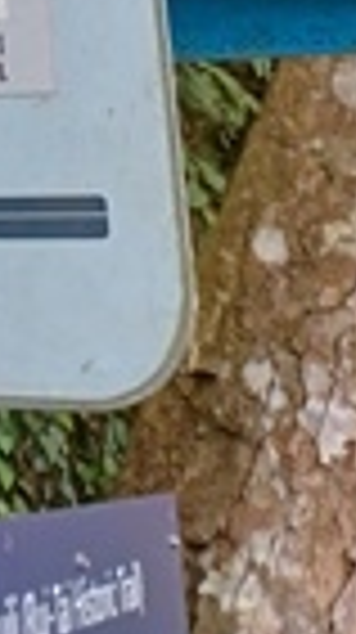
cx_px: -491
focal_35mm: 116
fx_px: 1953
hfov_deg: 9.3
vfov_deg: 15.3
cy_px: -594
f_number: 1.8
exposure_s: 1/100
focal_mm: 4.6
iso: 40
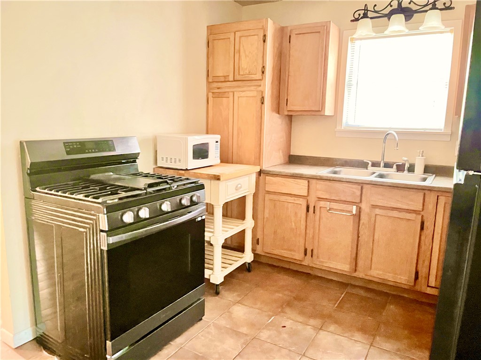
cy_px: 180
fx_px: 361
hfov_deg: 67.3
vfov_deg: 53.1
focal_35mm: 26
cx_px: 240
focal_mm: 5.1
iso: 8000
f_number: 1.6
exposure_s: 1/15
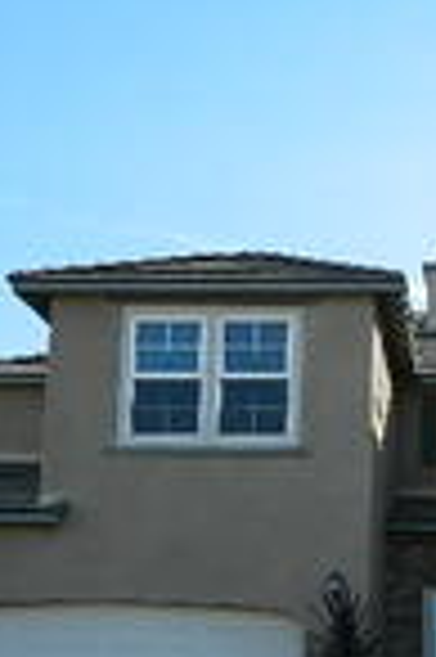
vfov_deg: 28.6
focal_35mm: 69
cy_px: 531
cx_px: 481
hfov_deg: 18.9
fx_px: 1256
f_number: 3.2
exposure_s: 1/500
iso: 80
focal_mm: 5.1
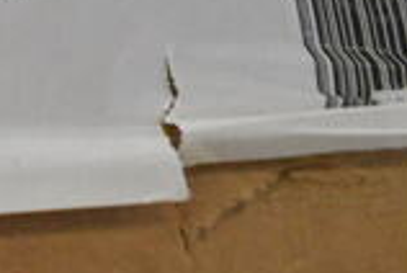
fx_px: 1178
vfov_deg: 12.2
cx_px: -337
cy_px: -214
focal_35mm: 104
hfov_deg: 16.3
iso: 6400
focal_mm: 18
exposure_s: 1/320
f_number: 9
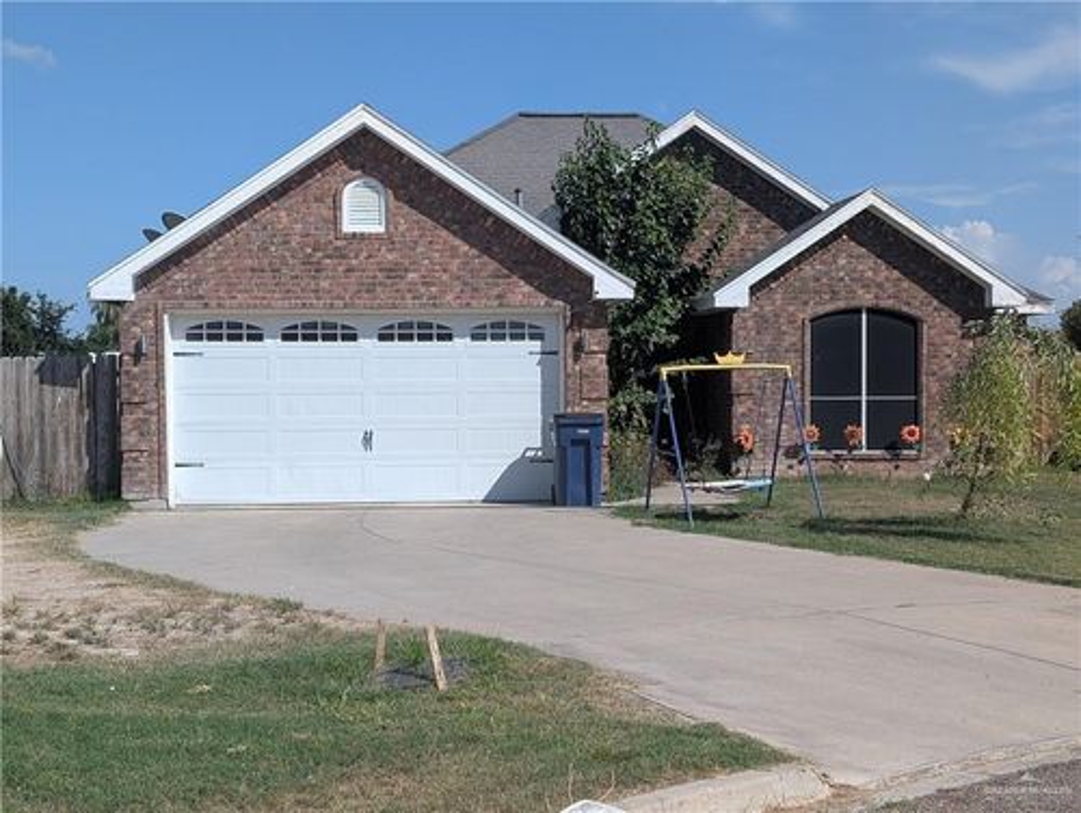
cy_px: 406
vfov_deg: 29.7
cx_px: 540
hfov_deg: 38.9
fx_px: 1532
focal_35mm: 49
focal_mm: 6.9
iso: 22
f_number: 1.68
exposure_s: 1/1667
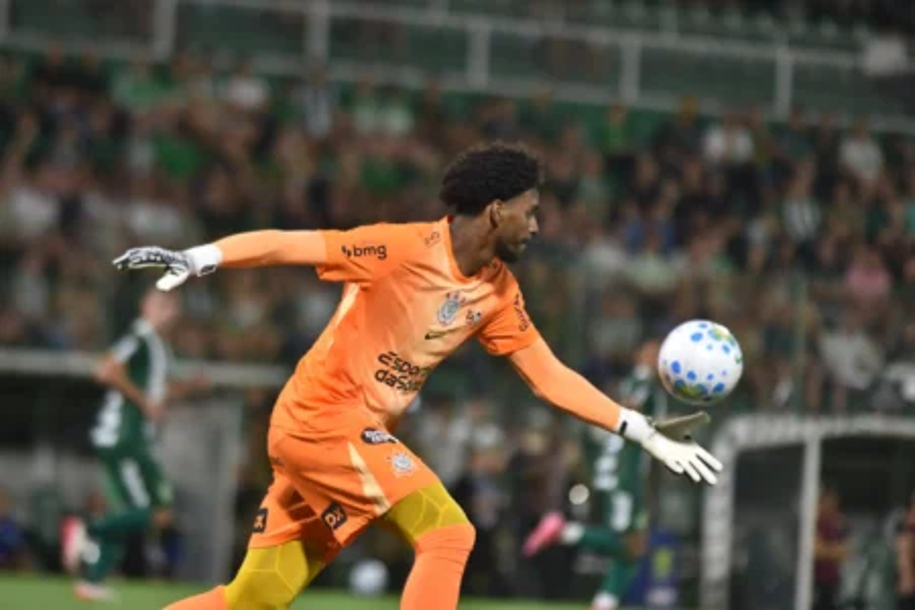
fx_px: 11437
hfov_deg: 4.6
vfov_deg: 3.1
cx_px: 458
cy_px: 305
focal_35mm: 450
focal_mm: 300
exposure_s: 1/400
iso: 500
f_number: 4
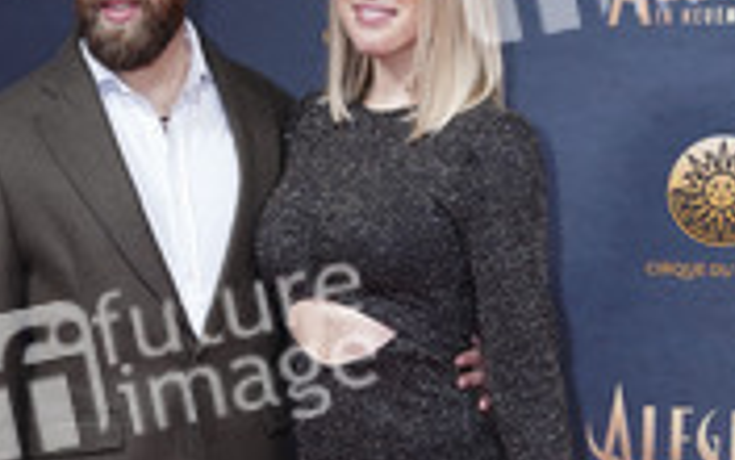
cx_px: 284
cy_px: 573
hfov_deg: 19.1
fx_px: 2183
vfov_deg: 11.7
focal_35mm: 109
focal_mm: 47
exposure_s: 1/200
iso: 2500
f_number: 4.5
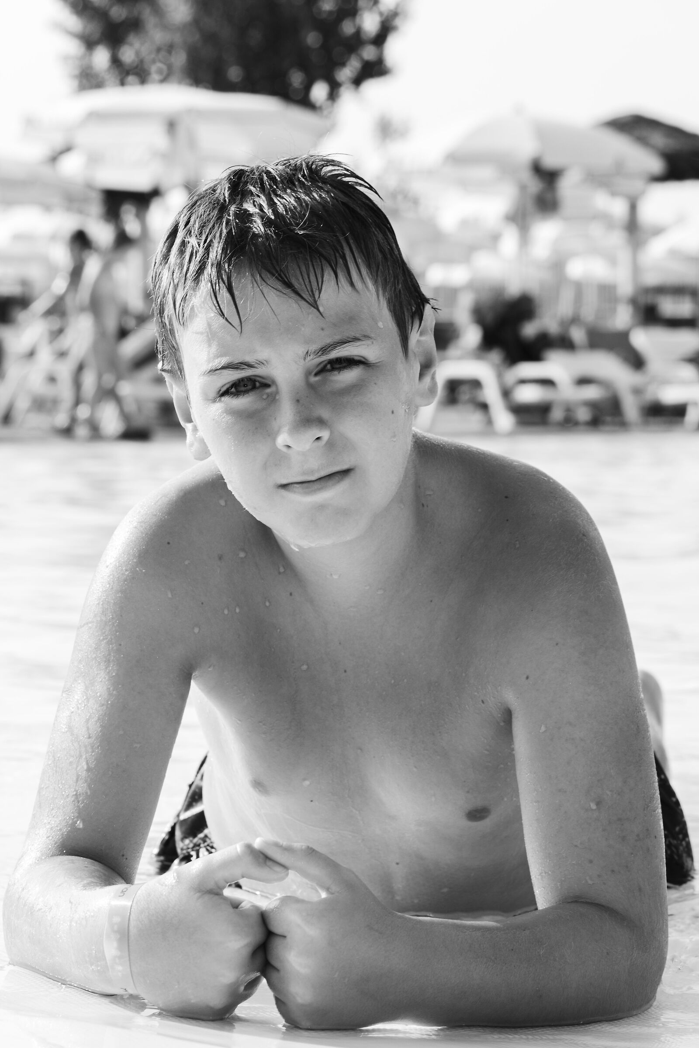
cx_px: 350
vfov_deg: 19.5
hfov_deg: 13.0
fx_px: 3058
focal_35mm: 105
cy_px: 524
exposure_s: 1/200
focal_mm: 70
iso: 250
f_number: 9
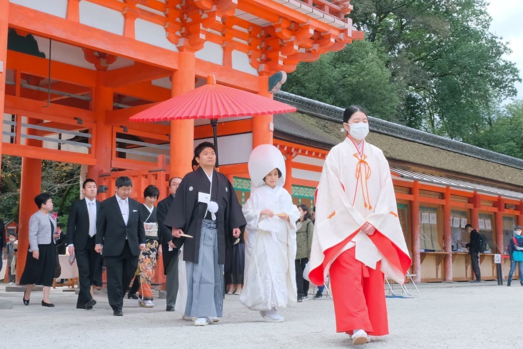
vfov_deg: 30.5
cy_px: 154
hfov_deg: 44.5
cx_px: 246
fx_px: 639
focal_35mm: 44
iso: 3200
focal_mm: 24.7
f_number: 13
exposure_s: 1/200
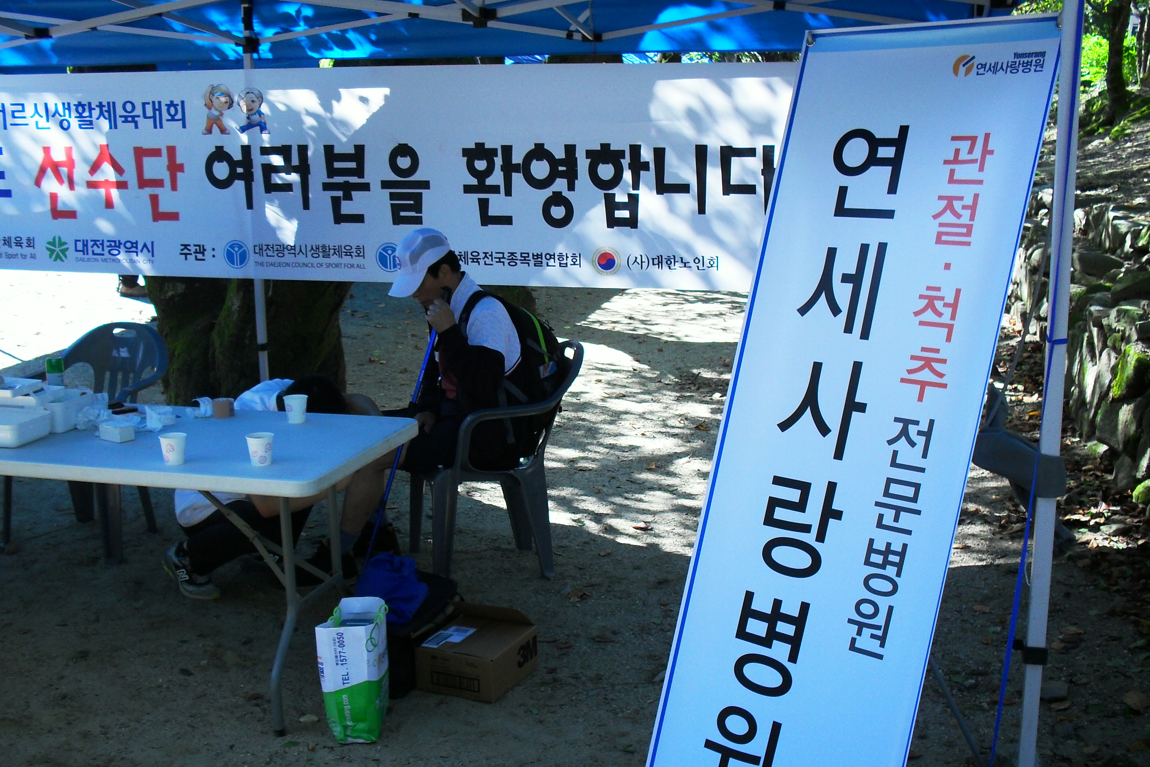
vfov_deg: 32.6
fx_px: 1310
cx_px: 560
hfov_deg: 47.4
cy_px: 432
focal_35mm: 41
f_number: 2.8
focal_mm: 6.3
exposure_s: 1/125
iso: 80
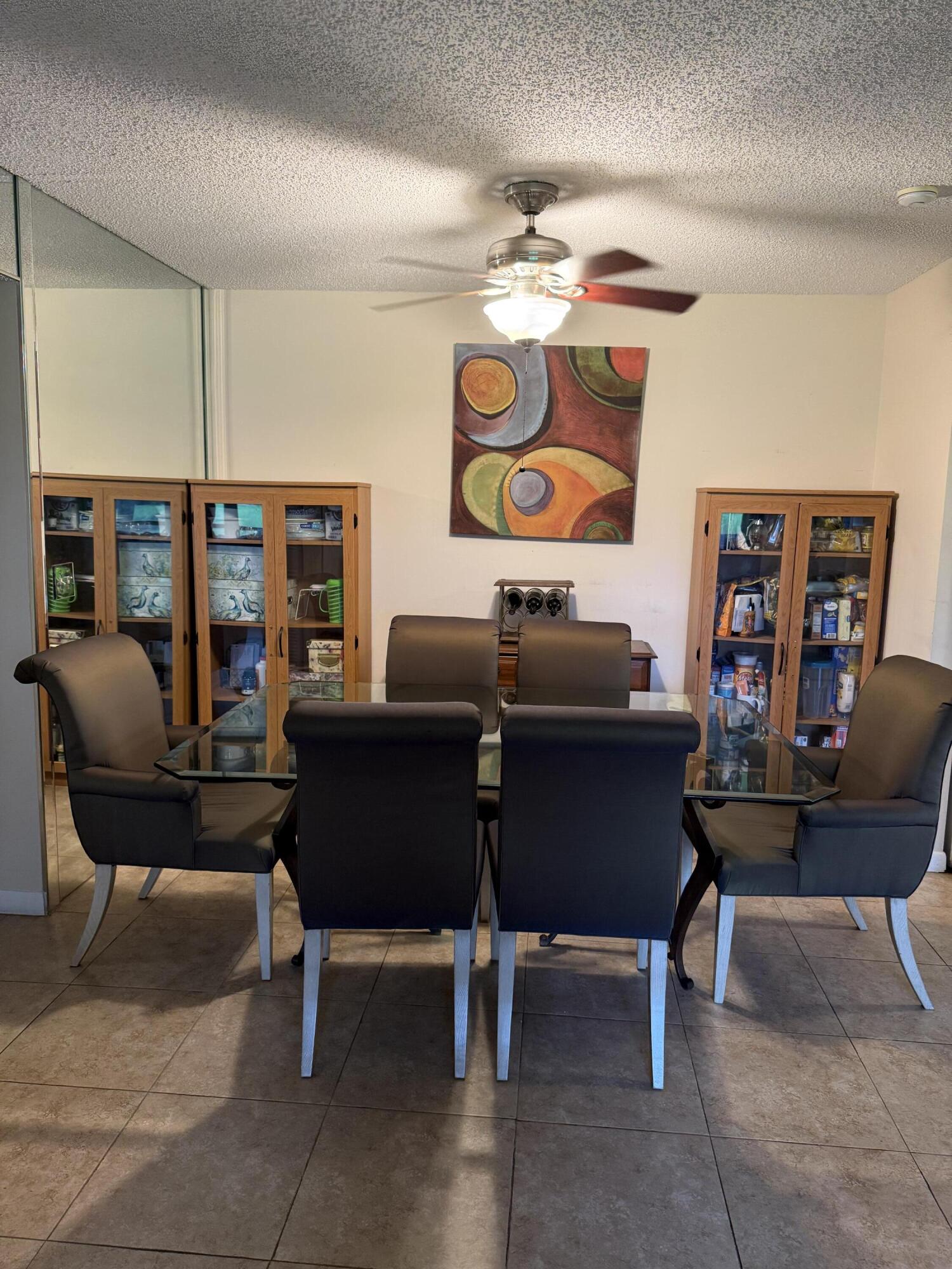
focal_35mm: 24
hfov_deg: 56.8
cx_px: 476
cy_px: 634
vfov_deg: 71.6
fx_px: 880
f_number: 1.78
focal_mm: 6.76
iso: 250
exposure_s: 1/60
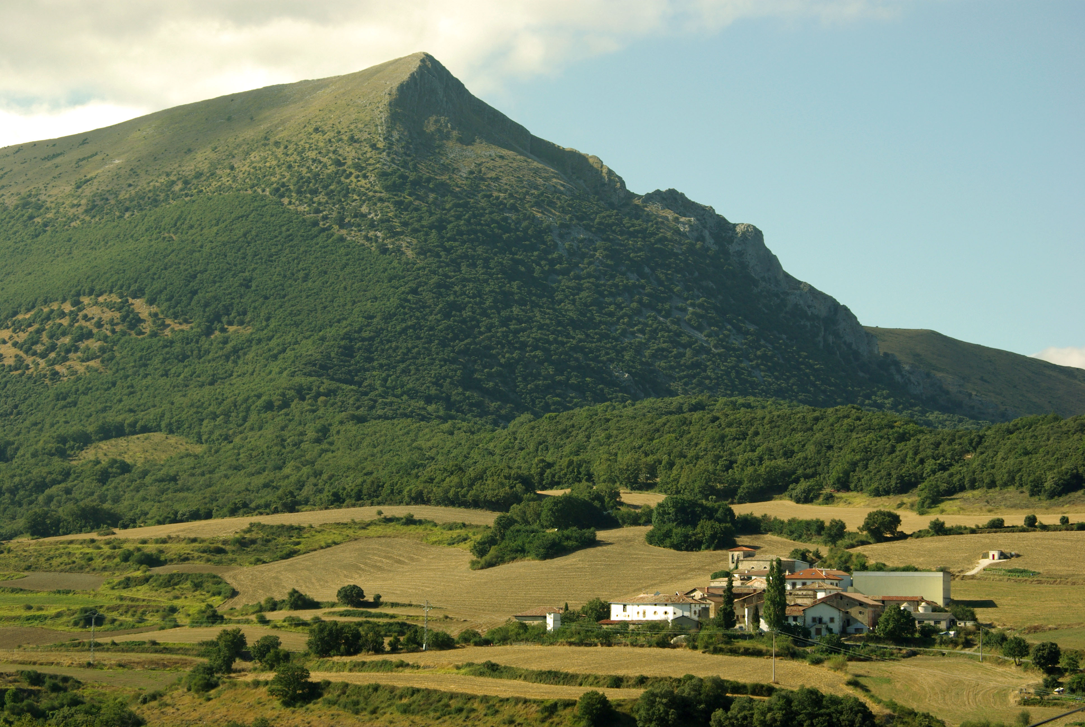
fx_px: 3304
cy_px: 364
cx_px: 542
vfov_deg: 12.5
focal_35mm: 110
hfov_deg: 18.6
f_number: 8
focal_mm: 73
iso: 200
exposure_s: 1/350
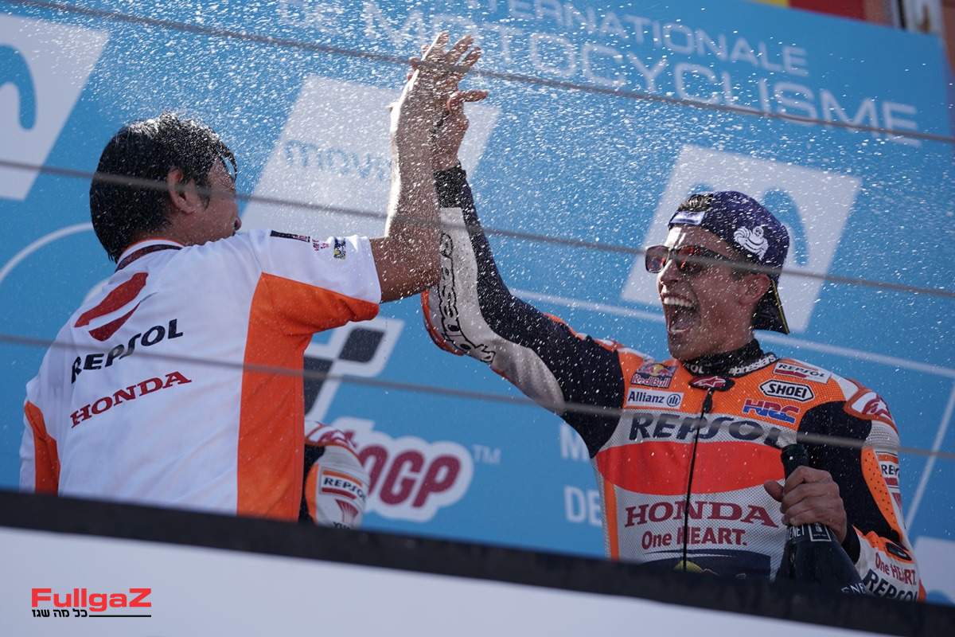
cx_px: 478
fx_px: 4589
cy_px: 318
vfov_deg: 7.9
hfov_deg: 11.9
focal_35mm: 173
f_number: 4.5
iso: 160
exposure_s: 1/800
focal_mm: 173
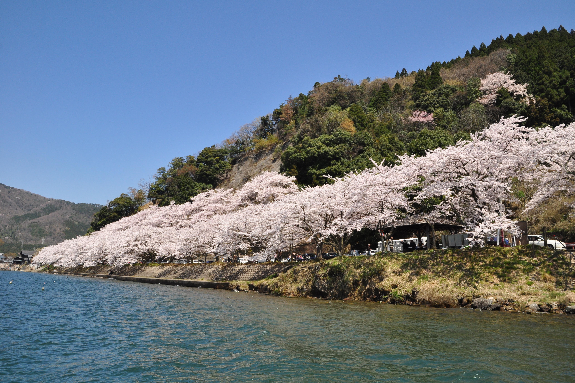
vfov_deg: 51.3
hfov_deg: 71.5
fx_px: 399
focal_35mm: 25
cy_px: 199
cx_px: 295
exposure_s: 1/500
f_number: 10
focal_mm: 16
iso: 400
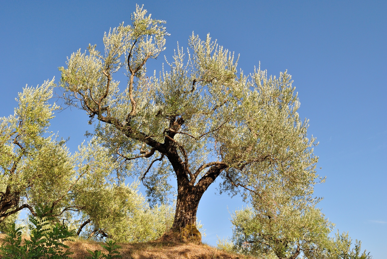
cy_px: 130
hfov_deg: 57.2
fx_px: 355
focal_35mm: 33
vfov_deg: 40.1
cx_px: 194
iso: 200
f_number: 10
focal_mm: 22
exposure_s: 1/250
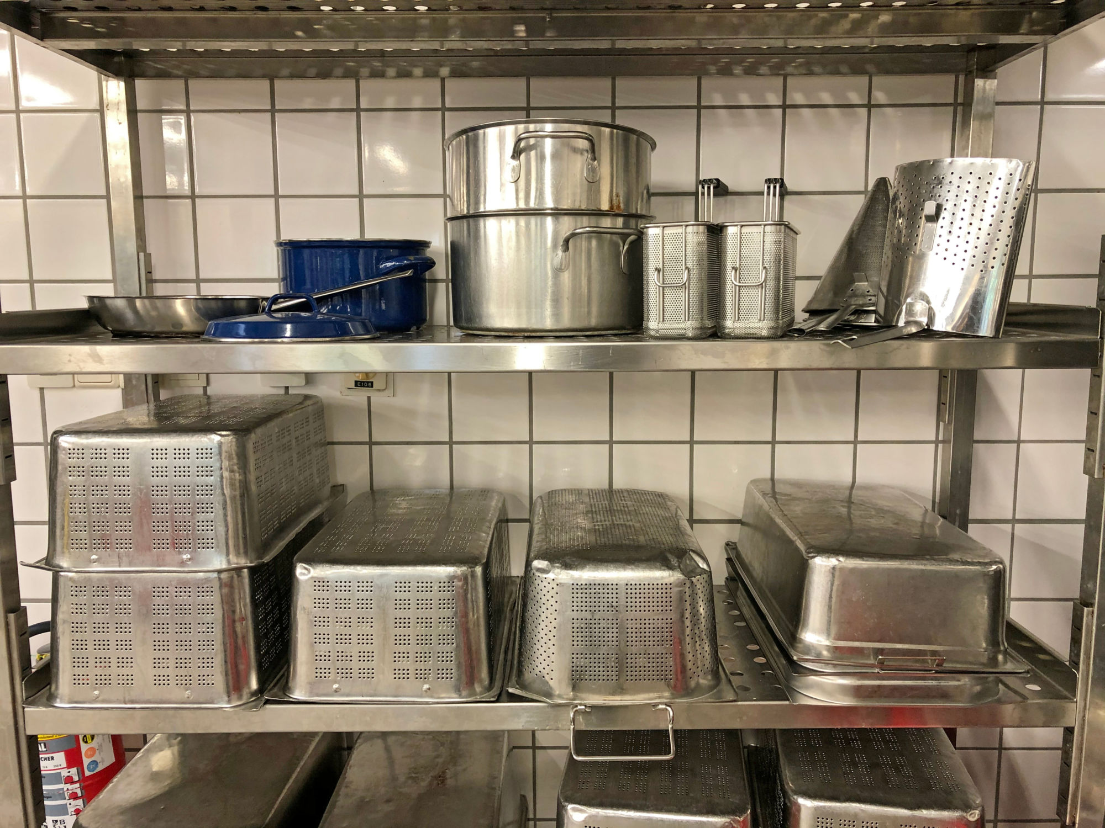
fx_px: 894
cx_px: 552
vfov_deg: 49.7
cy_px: 414
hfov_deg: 63.4
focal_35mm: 28
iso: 40
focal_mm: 4
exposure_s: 1/20
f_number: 1.8
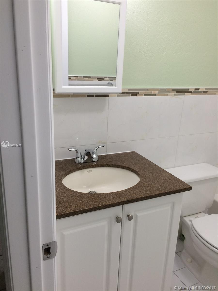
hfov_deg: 48.2
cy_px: 146
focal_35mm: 29
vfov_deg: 61.7
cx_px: 109
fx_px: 244
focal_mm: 4.15
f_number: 2.2
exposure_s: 1/30
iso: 32
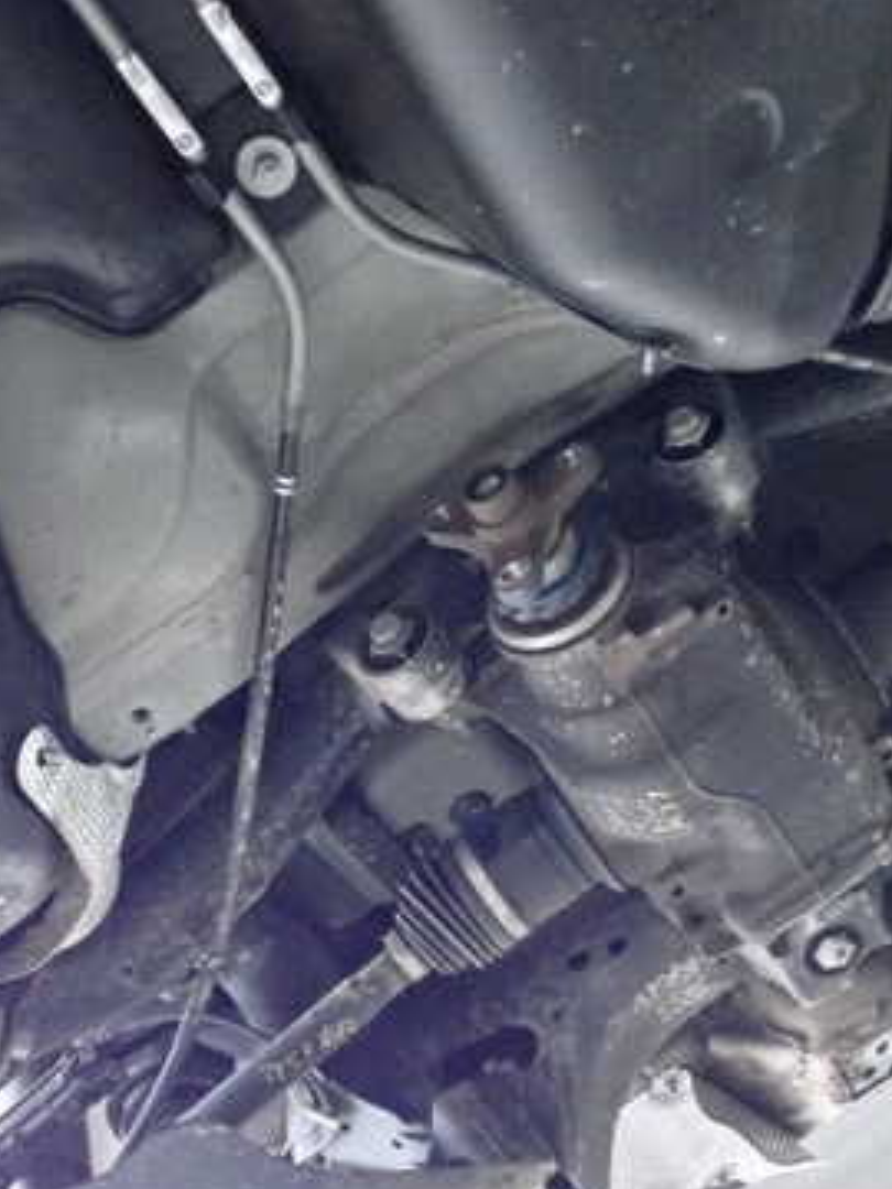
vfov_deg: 38.1
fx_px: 1718
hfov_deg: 29.0
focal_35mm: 50
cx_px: 542
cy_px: 657
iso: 4000
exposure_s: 1/125
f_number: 2.3
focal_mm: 5.4
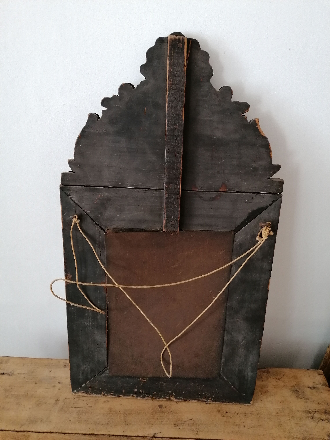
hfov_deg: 51.4
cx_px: 165
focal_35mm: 27
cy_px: 220
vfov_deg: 65.3
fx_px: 343
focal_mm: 4.75
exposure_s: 1/30
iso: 320
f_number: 1.8
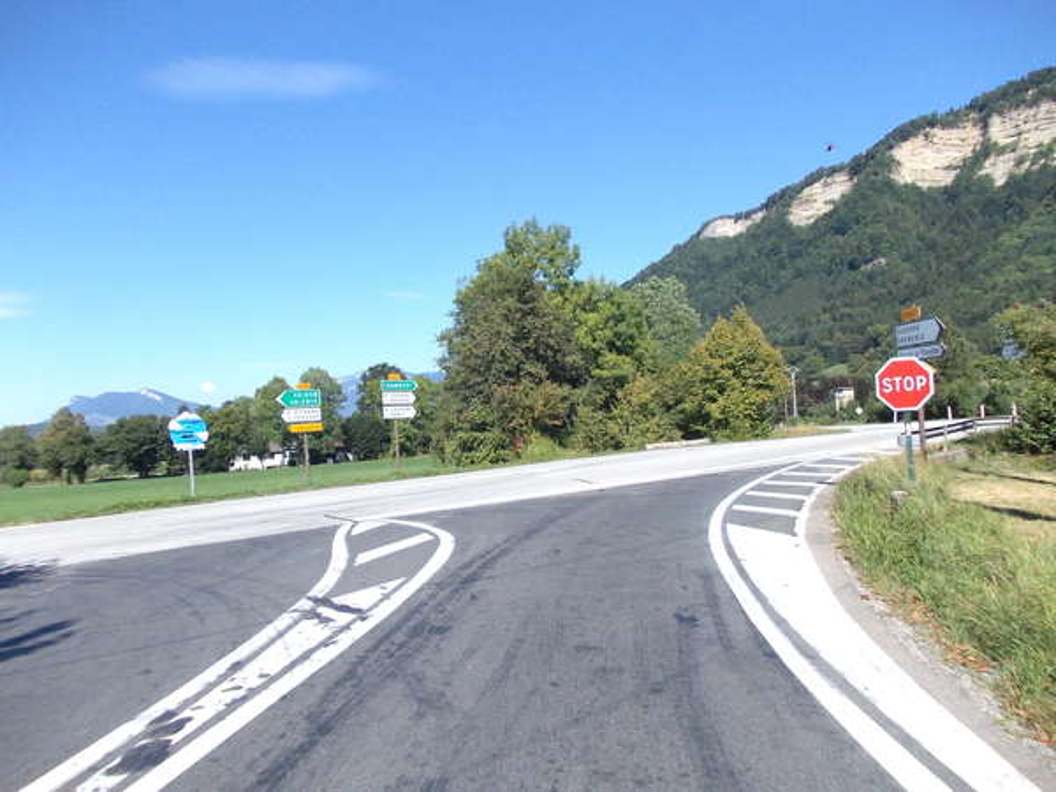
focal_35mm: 28
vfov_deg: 49.7
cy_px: 396
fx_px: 854
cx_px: 528
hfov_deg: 63.4
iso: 80
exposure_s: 1/320
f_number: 5.4
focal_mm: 4
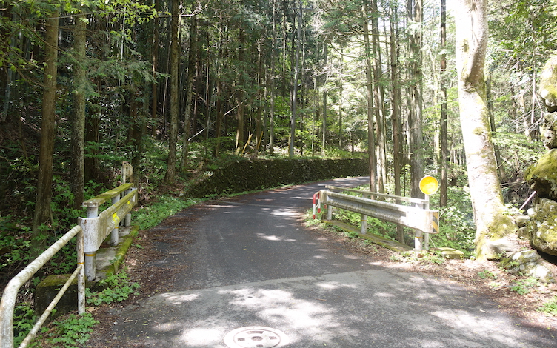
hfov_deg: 70.4
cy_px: 164
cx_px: 264
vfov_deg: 47.6
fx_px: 395
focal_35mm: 26
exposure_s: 1/60
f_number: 2.8
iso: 125
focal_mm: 8.8
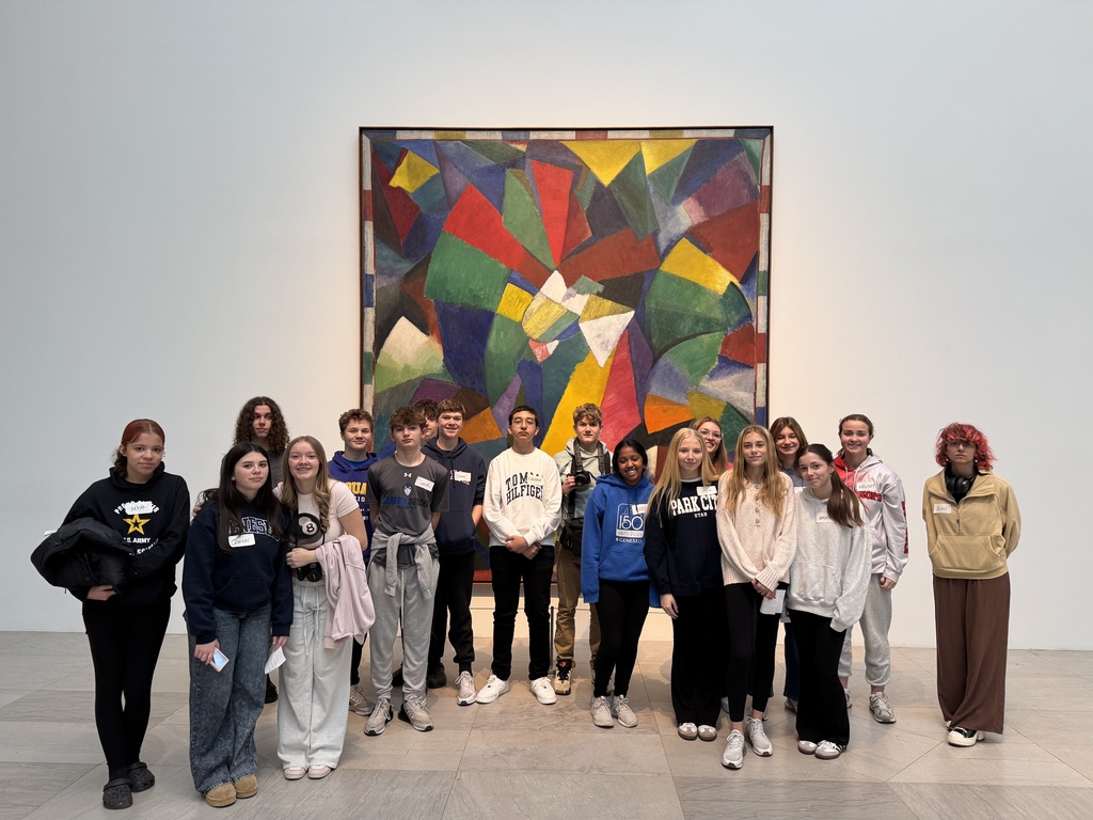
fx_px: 758
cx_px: 546
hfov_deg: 71.6
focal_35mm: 24
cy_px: 410
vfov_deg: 56.8
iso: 125
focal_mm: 6.76
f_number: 1.78
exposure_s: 1/120
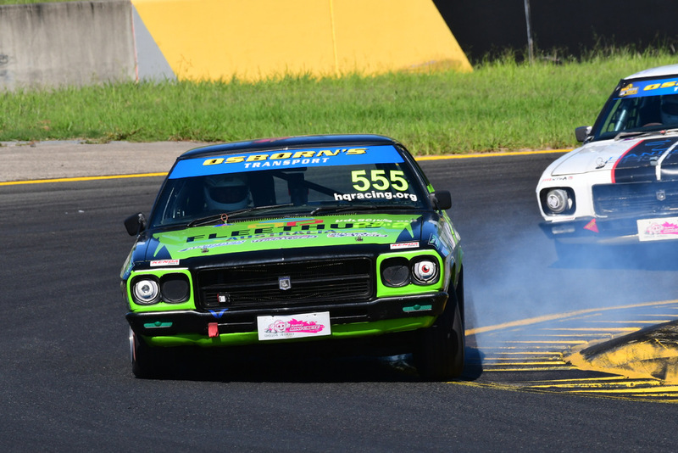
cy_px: 226
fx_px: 9891
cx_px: 339
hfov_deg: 3.9
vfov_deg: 2.6
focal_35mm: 525
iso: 500
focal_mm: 350
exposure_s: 1/640
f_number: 13
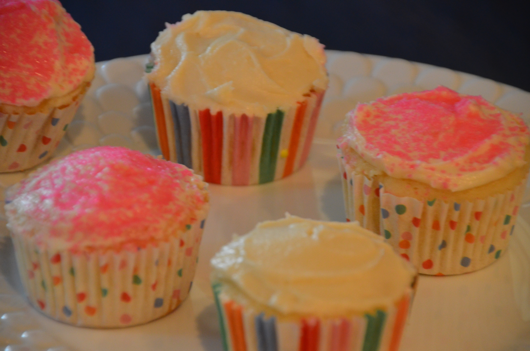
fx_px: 5509
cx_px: 265
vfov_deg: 3.6
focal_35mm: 375
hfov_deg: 5.5
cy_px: 176
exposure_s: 1/40
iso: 1600
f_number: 6.3
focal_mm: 250
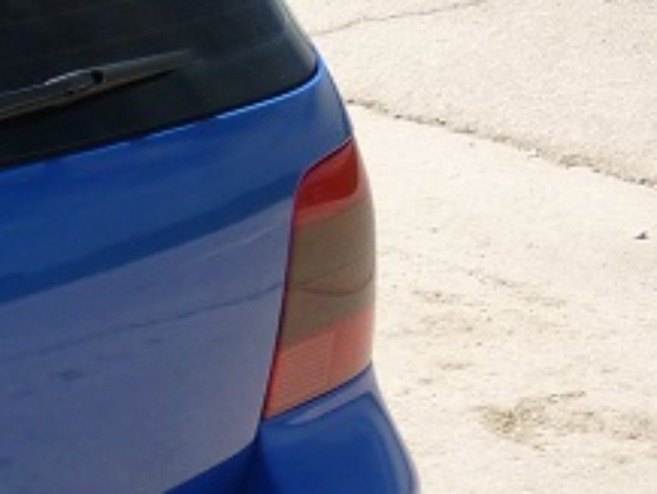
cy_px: 409
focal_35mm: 152
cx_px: -778
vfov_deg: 9.7
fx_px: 2887
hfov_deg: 11.3
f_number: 2.8
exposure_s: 1/800
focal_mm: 5.5
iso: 80
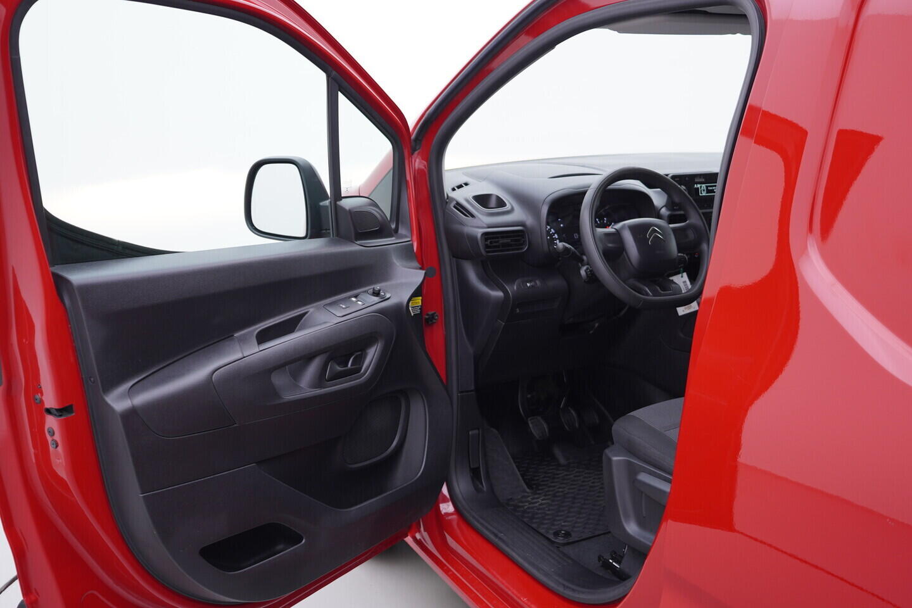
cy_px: 304
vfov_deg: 36.9
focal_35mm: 36
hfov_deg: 53.1
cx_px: 456
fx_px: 912
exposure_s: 1/50
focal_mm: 24
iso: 125
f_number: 3.2
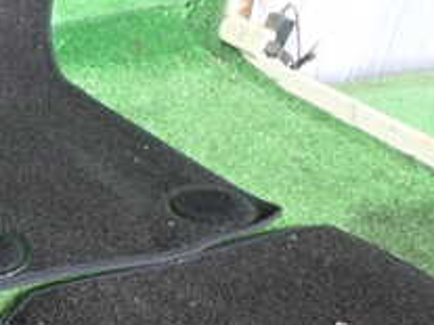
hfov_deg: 21.1
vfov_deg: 16.7
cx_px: -75
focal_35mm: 87
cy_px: 302
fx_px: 1090
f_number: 2.3
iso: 200
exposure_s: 1/50
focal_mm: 5.4
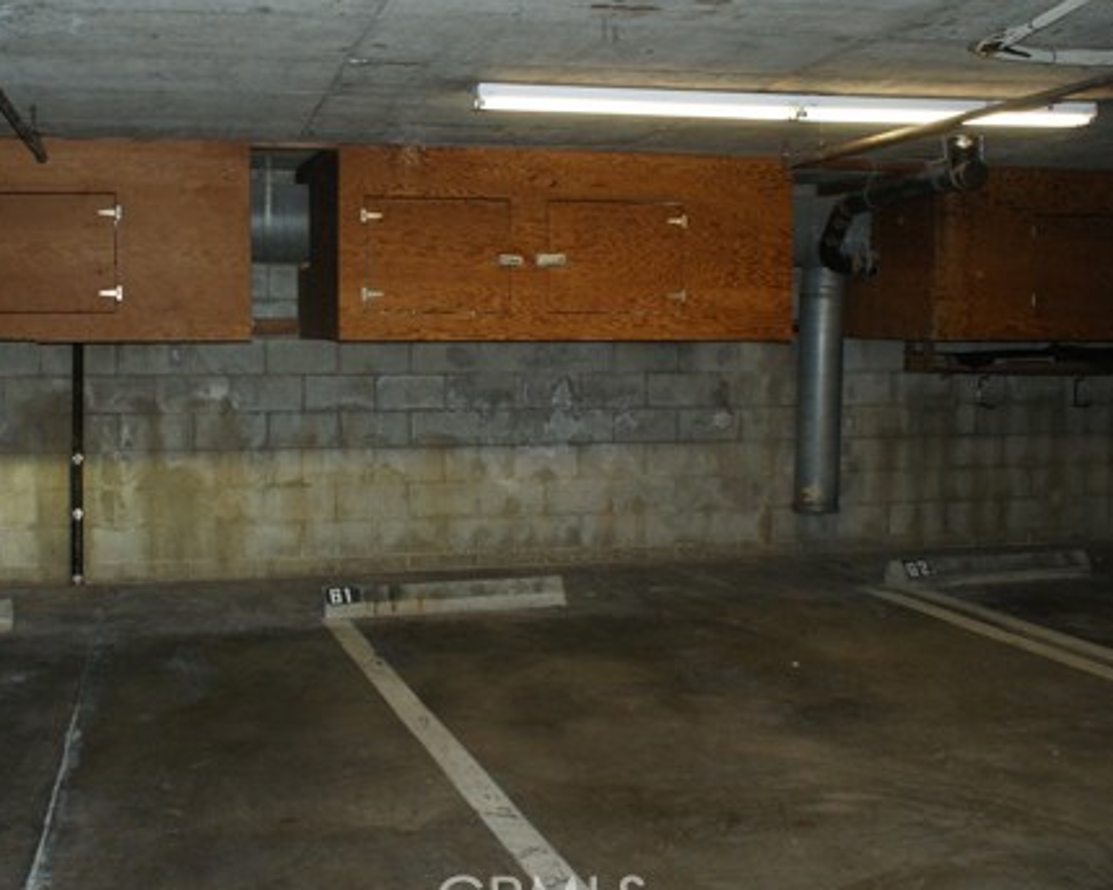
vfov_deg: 35.6
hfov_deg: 43.0
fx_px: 1383
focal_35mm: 42
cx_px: 342
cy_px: 384
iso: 400
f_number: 5.6
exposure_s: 1/60
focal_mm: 20
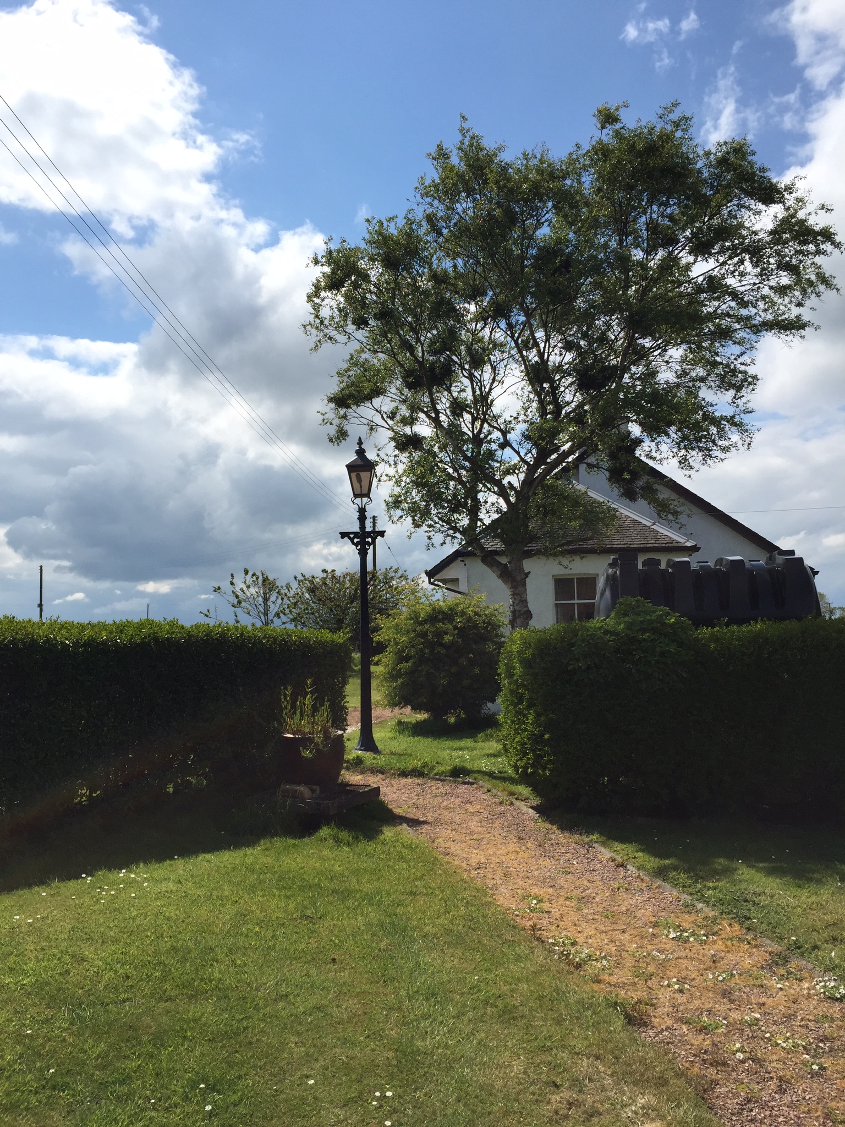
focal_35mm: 29
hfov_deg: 48.2
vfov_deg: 61.7
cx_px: 422
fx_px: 944
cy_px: 564
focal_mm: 4.15
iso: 32
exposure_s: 1/3968
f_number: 2.2
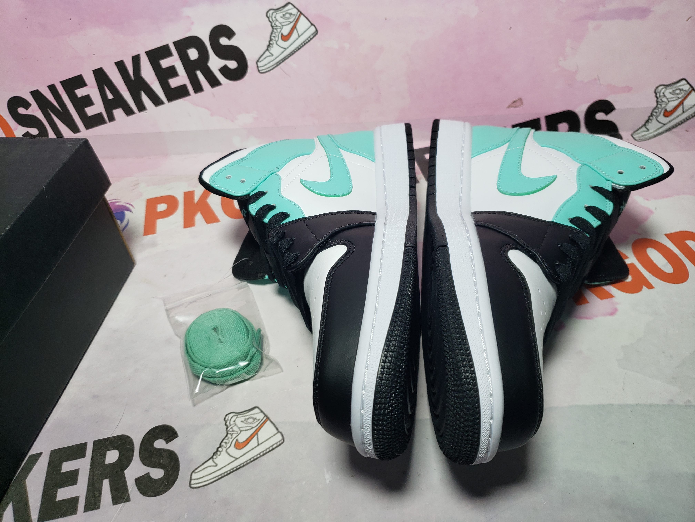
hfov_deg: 67.3
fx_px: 522
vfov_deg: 53.1
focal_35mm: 26
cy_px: 261
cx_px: 348
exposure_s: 1/495
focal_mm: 4.3
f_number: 1.5
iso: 50
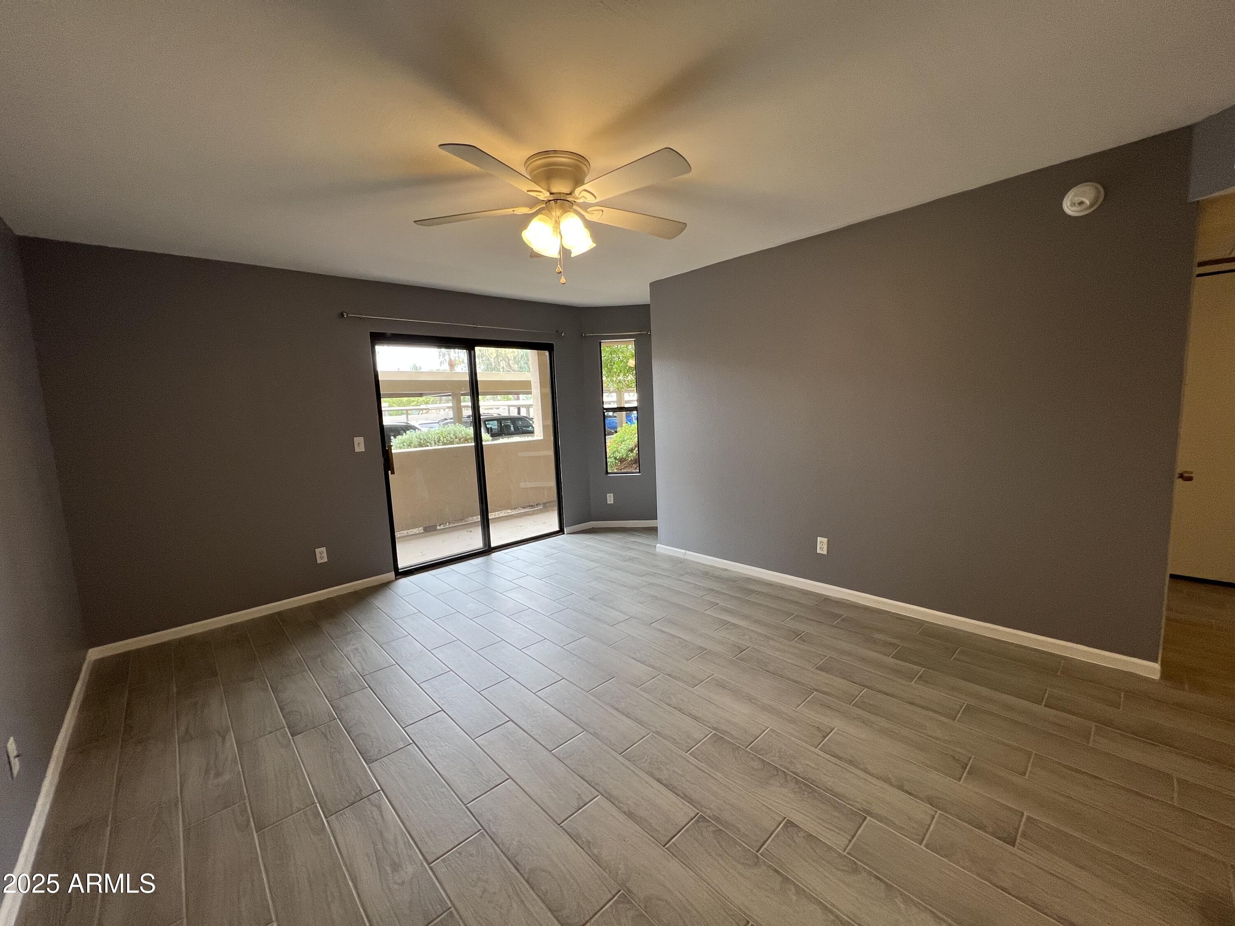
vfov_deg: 89.9
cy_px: 463
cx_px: 618
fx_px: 464
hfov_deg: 106.2
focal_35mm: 13
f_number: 1.8
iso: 100
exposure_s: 1/120
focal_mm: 1.57
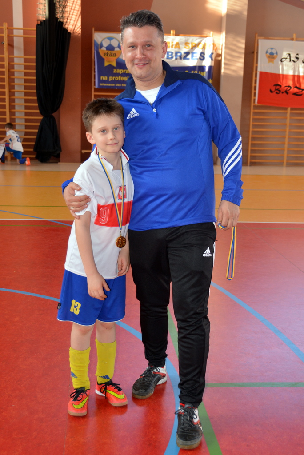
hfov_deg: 30.9
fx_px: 550
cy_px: 228
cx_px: 152
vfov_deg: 44.9
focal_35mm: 44
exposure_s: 1/125
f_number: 4
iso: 400
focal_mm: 29
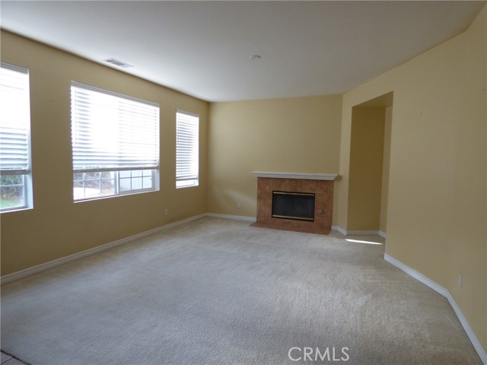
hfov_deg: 81.7
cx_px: 244
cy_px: 182
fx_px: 281
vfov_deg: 66.0
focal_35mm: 20
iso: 125
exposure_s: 1/60
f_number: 2.8
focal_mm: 3.58
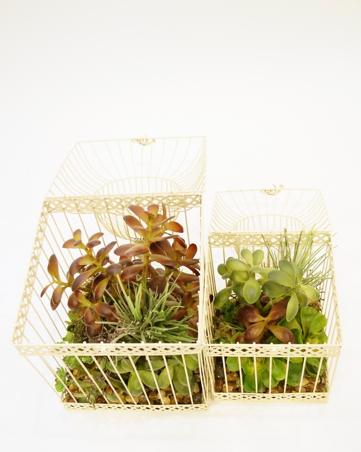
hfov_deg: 36.5
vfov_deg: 44.7
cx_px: 182
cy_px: 259
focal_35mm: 41
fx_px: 548
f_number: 4
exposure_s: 1/60
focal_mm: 24
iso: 3200
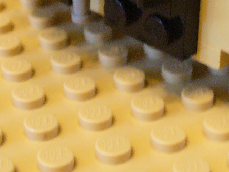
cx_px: 189
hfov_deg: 17.9
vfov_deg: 13.2
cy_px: -45
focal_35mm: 109
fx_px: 721
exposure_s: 1/15
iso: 200
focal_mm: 6.1
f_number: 2.8
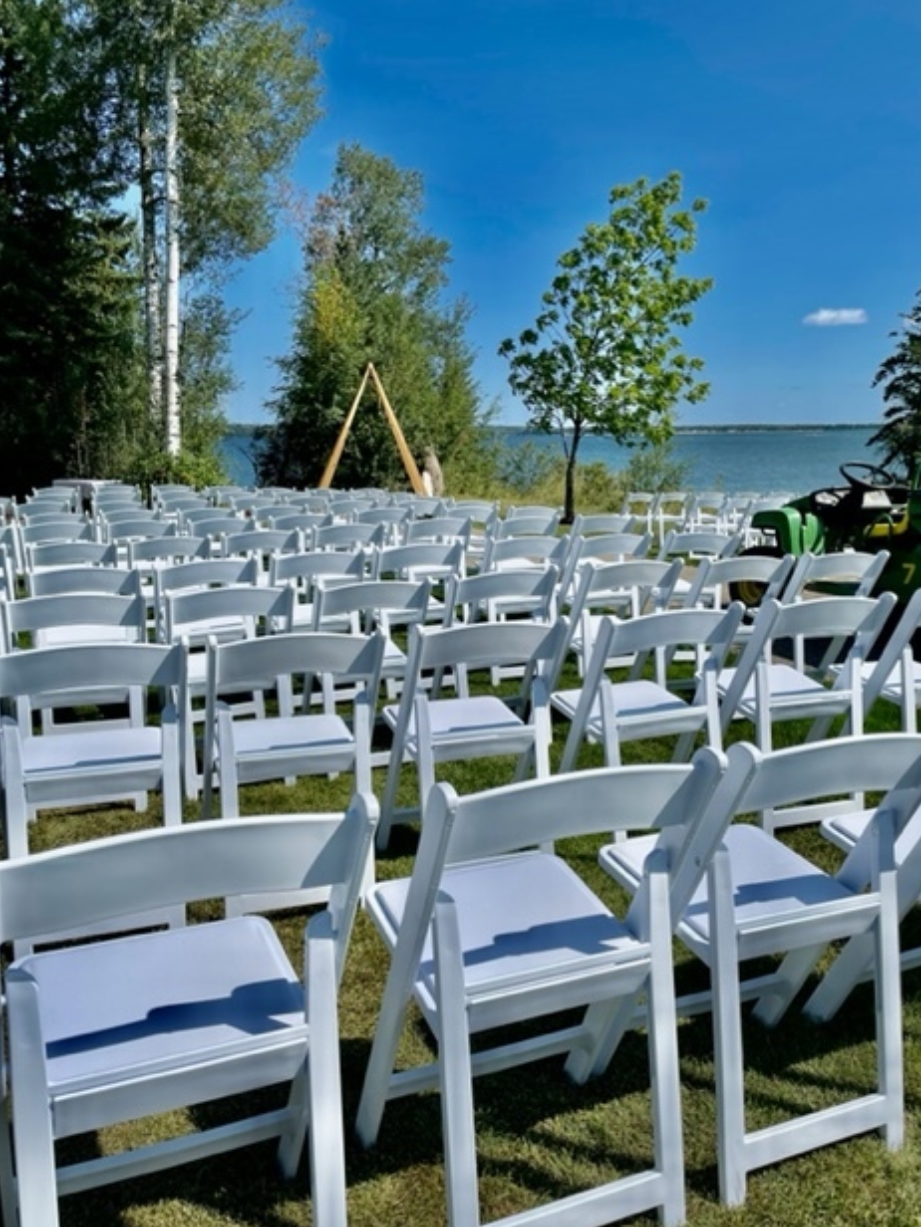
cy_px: 625
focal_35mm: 27
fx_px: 958
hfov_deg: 51.4
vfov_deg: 65.3
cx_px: 455
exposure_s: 1/6494
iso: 32
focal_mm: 4.2
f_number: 1.6
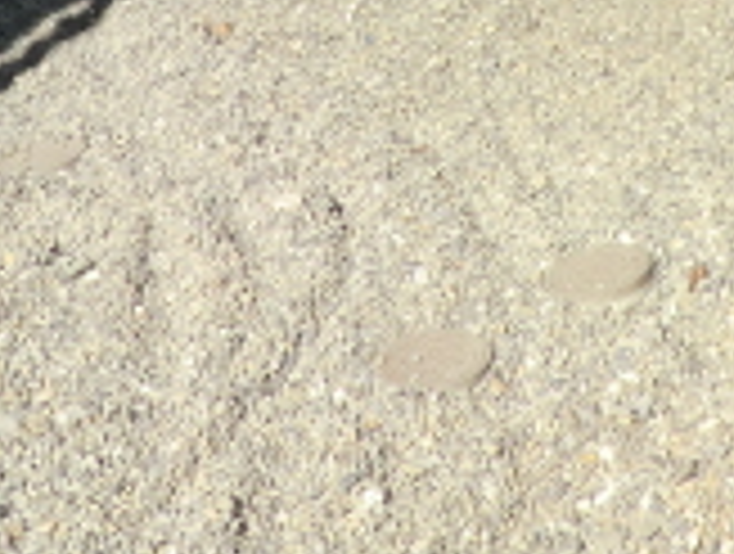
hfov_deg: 20.3
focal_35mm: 94
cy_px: -126
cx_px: 707
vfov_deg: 15.2
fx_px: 1998
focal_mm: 4.3
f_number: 3.2
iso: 80
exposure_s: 1/800
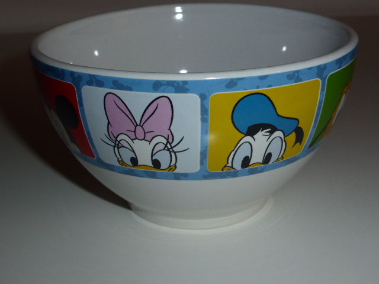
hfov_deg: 36.2
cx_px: 190
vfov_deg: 27.5
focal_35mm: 53
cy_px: 142
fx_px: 580
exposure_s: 1/60
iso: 125
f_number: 4.4
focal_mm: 9
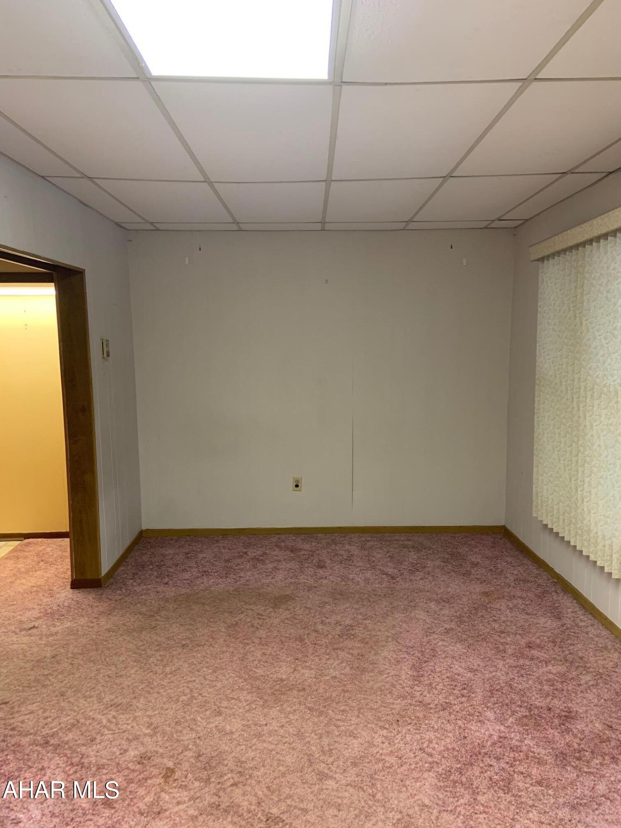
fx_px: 622
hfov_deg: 53.1
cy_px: 414
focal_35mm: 26
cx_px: 310
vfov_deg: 67.3
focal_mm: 4.25
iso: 200
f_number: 1.8
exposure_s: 1/60
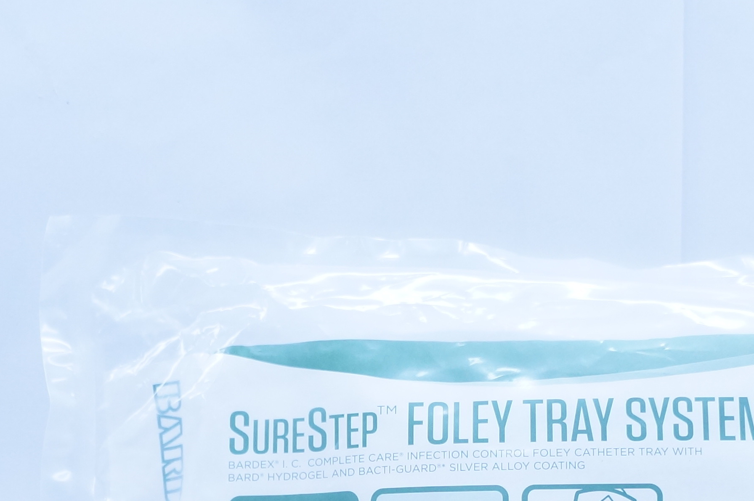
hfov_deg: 27.1
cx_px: 543
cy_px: 604
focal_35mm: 74
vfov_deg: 17.5
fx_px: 1548
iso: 800
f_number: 4.5
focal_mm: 18
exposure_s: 1/200
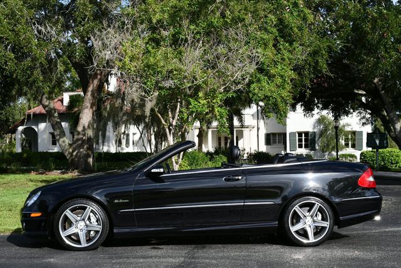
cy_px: 134
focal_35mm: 58
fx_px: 647
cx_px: 200
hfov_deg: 34.5
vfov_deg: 23.4
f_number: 9
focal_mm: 29
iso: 100
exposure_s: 1/320
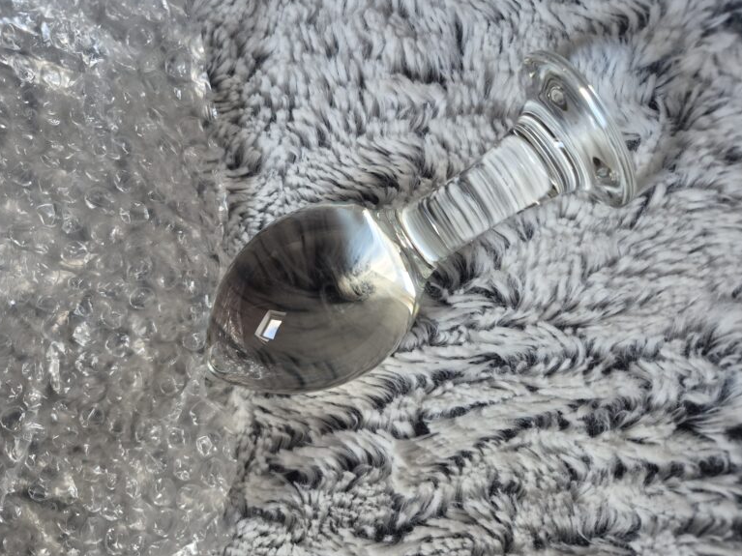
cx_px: 362
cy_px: 282
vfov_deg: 56.8
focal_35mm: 24
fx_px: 514
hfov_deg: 71.6
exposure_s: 1/100
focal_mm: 5.4
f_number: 1.8
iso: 500
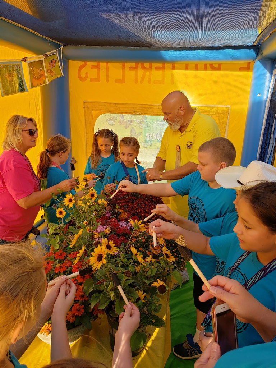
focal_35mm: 26
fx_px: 276
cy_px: 184
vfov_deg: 67.3
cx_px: 138
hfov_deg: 53.1
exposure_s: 1/130
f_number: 2.4
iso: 50
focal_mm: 4.3
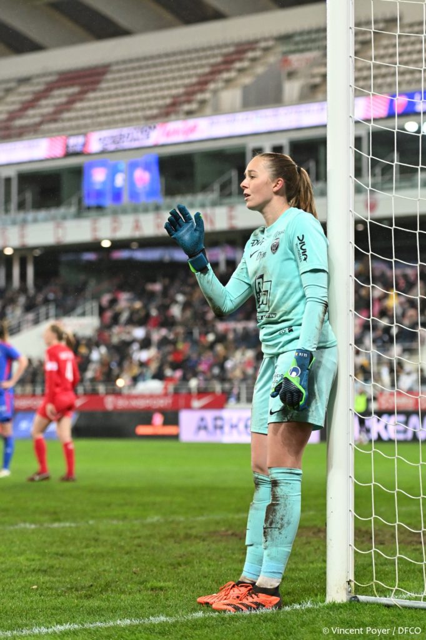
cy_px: 320
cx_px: 213
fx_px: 2398
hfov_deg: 10.2
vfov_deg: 15.2
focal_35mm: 135
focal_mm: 90
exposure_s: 1/1000
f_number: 2.8
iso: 2500
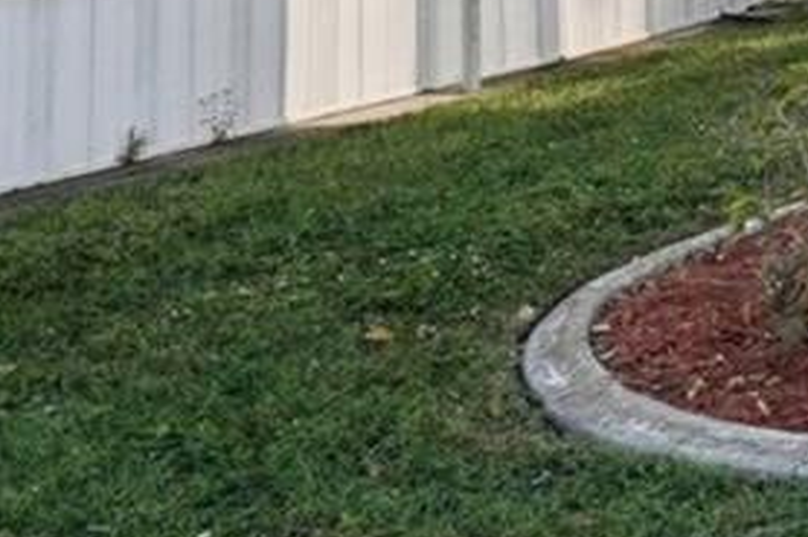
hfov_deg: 13.9
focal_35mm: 95
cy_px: -264
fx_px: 2128
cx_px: 2017
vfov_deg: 13.6
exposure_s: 1/1000
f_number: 8
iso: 400
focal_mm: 16.5
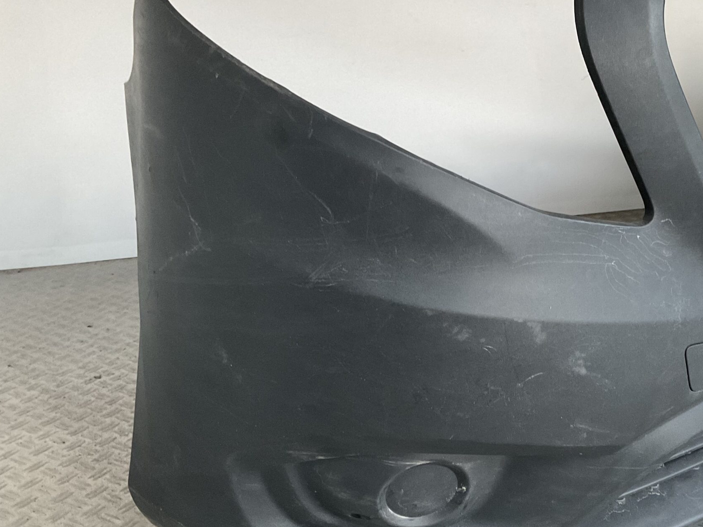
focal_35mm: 44
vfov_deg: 32.9
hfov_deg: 41.8
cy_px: 286
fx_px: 894
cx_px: 518
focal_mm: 3
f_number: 1.8
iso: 160
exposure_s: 1/50
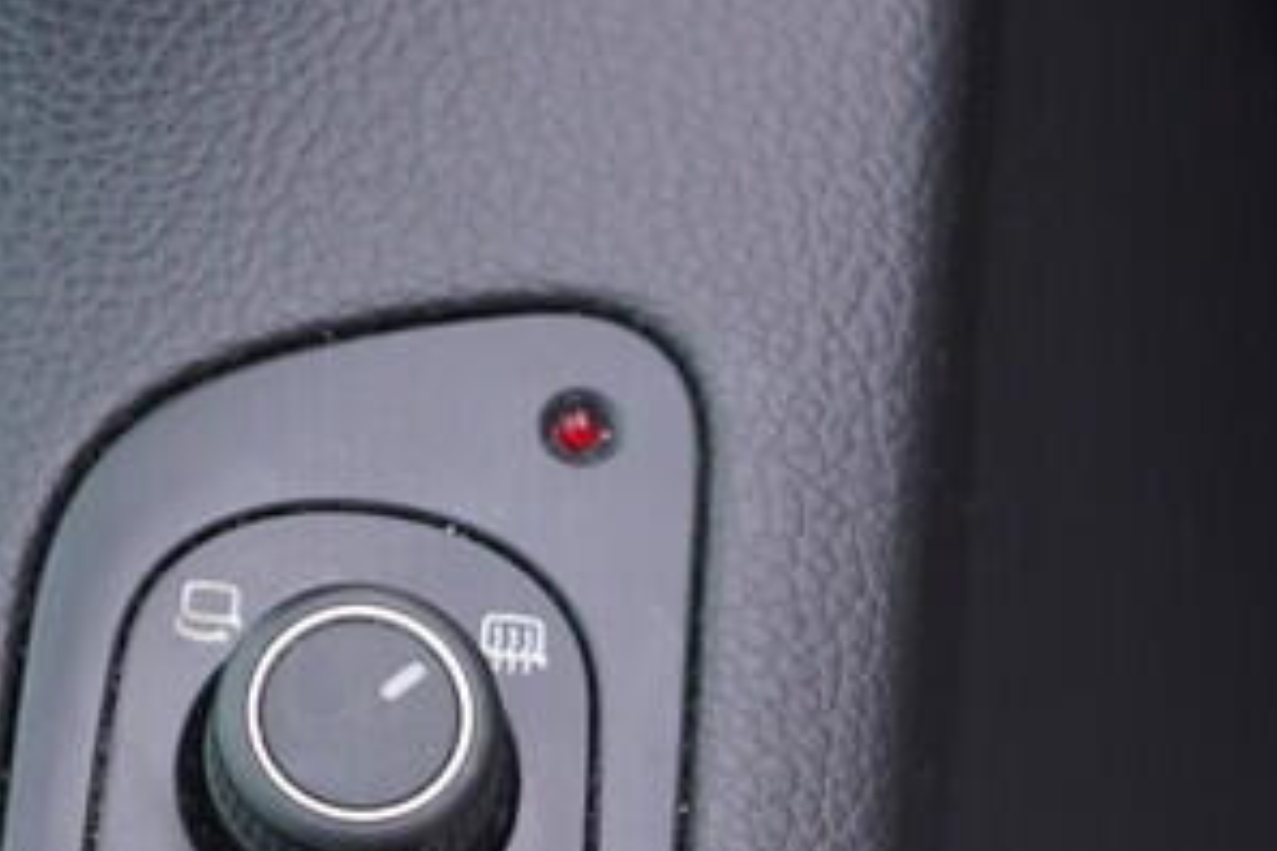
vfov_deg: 10.5
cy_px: 1420
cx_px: 340
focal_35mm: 124
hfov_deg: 16.4
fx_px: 4398
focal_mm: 24
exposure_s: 1/50
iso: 125
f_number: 3.2
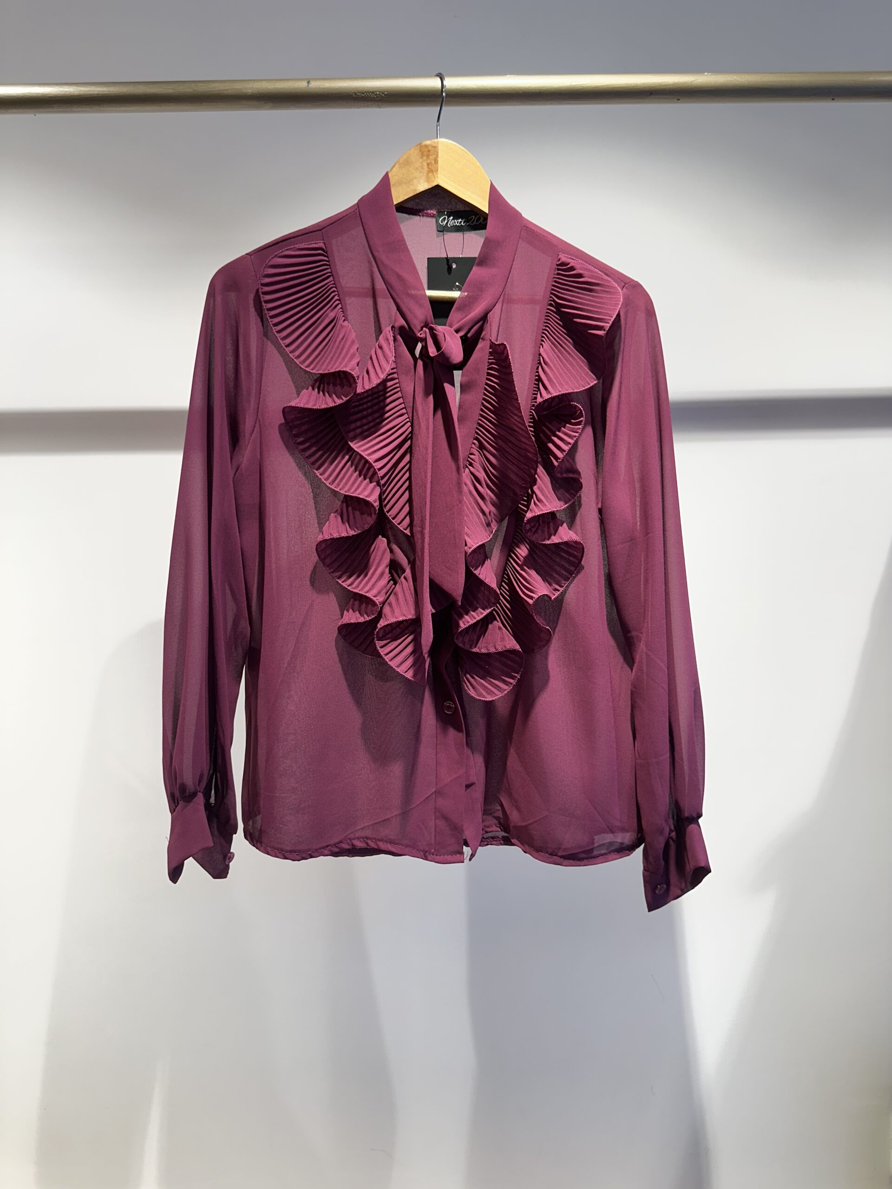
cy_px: 594
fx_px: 825
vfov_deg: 71.6
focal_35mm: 24
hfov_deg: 56.8
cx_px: 446
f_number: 1.78
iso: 64
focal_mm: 6.86
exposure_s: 1/100
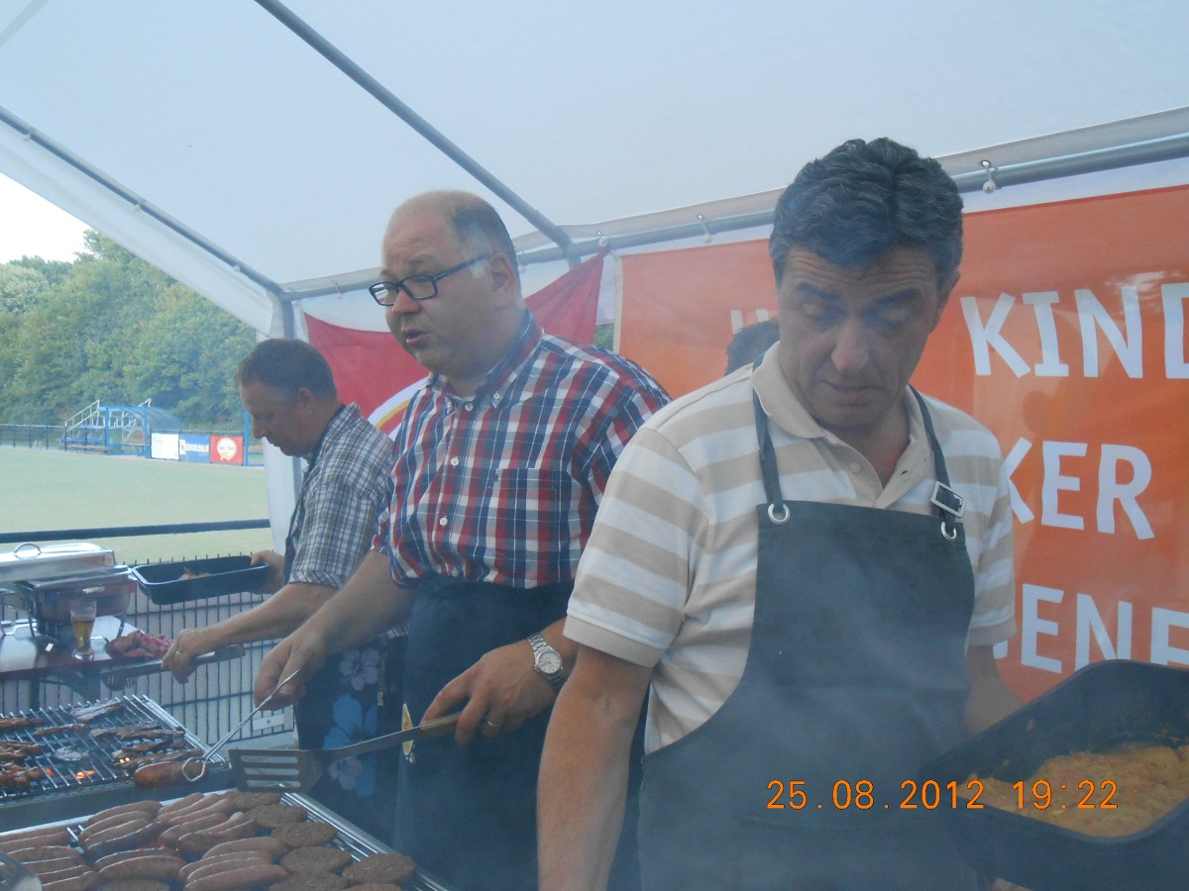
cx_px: 594
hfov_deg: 54.0
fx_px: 1168
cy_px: 446
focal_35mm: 34
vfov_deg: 41.8
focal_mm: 6
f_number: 3.9
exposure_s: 1/250
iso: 400
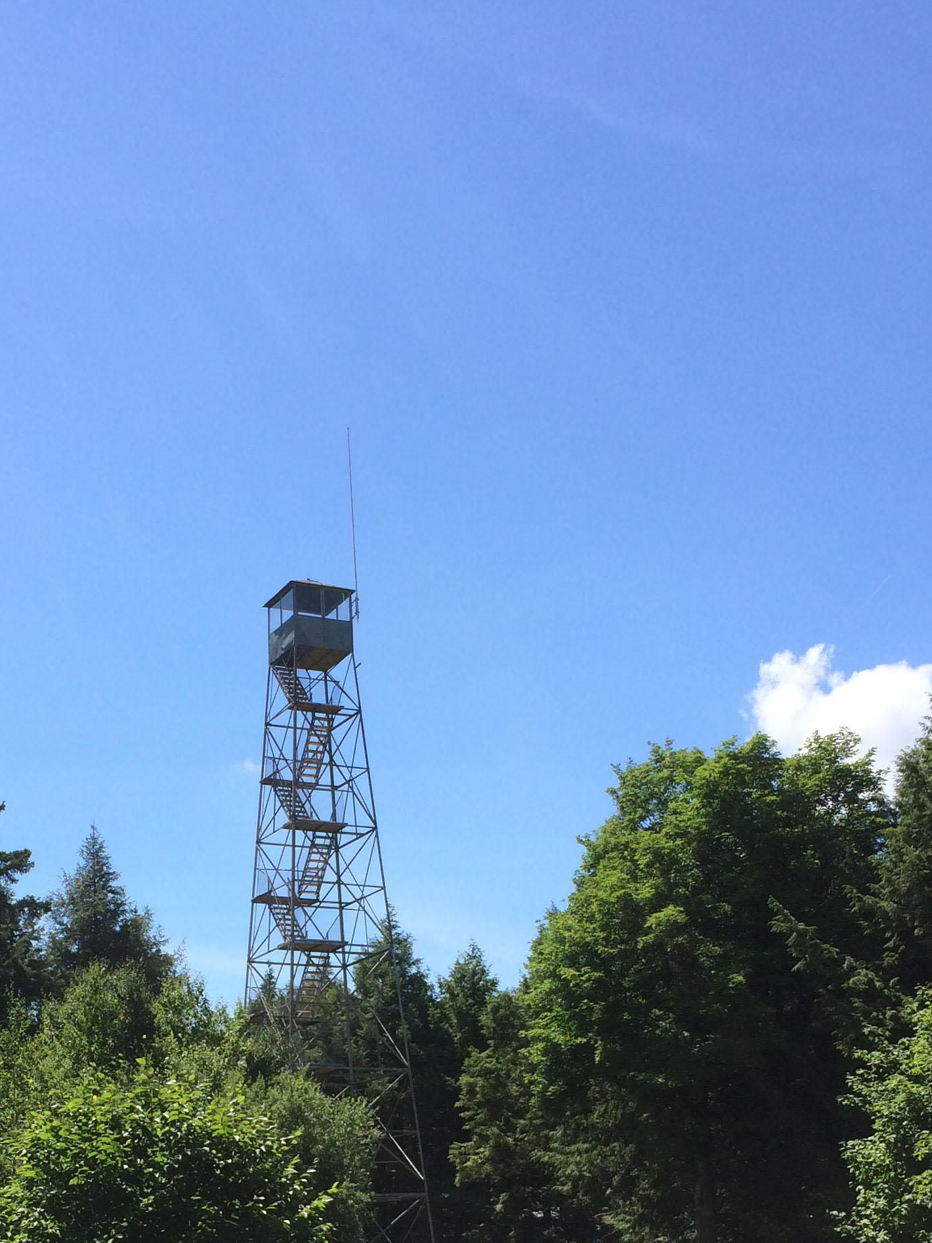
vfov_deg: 36.3
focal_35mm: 50
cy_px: 1064
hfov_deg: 28.9
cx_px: 300
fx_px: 1795
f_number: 2.2
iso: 32
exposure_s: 1/1786
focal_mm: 4.15
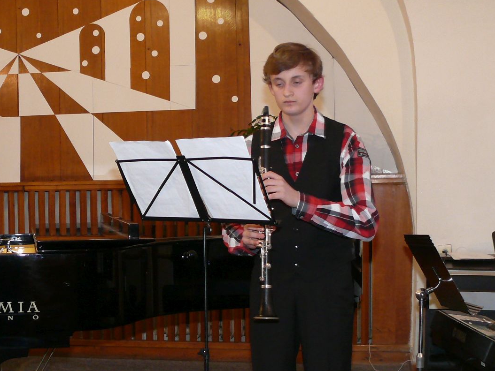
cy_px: 242
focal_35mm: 68
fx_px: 973
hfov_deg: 27.7
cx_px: 70
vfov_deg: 21.6
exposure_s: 1/30
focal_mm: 7.4
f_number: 2.8
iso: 200
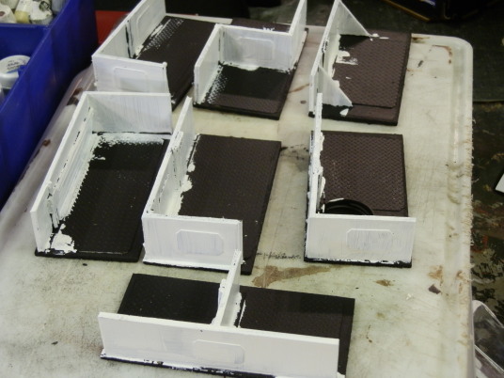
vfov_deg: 24.0
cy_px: 189
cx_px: 252
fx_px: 888
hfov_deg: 31.7
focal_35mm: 61
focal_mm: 10.99
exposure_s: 1/15
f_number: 3.7
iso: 200
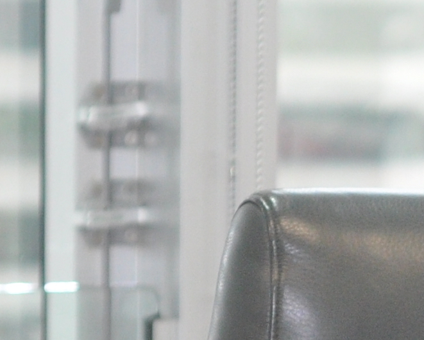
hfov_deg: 4.2
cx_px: 1067
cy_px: 832
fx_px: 5723
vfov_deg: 3.4
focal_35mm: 456
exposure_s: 1/80
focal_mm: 50
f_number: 4
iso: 800
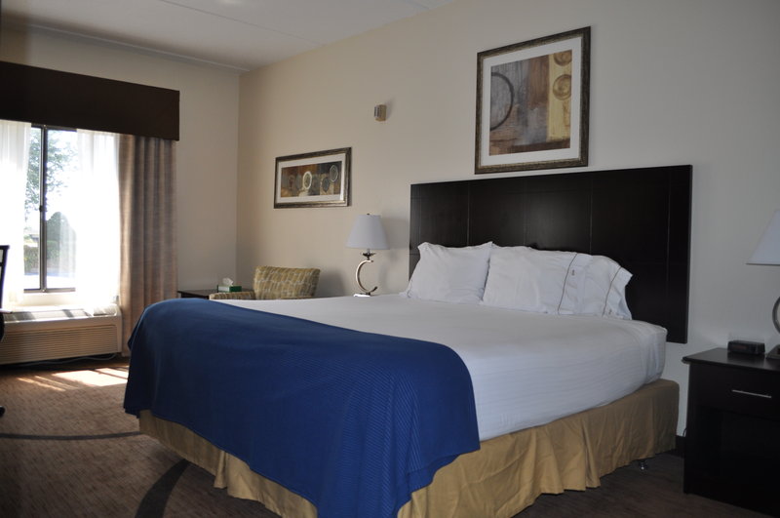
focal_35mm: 27
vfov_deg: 47.8
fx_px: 584
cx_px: 390
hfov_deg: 67.5
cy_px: 259
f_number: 3.5
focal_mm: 18
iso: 360
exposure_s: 1/200
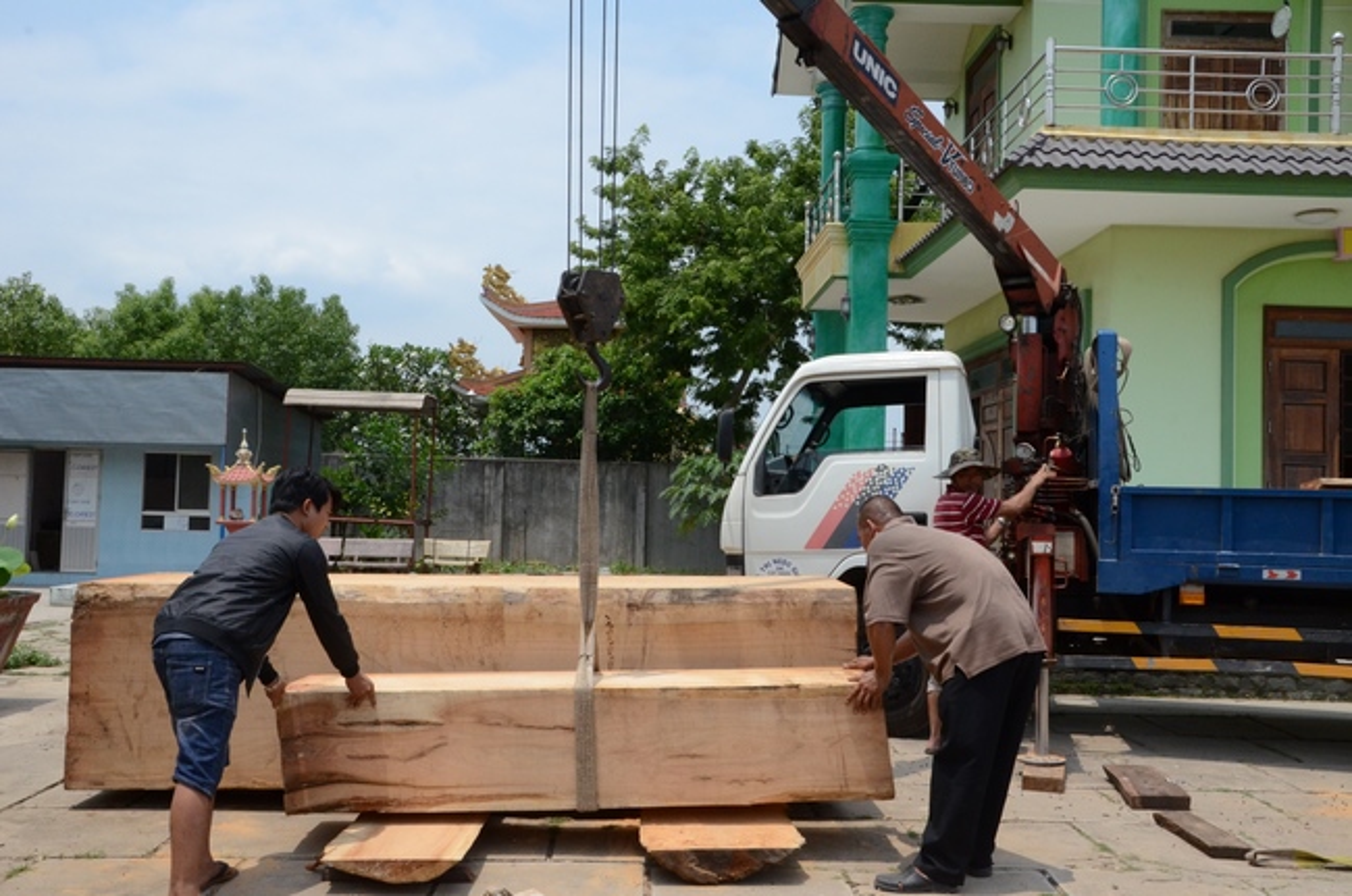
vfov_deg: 36.7
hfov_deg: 53.2
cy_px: 448
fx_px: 1350
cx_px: 676
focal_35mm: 36
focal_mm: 24
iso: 1600
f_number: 18
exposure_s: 1/1250
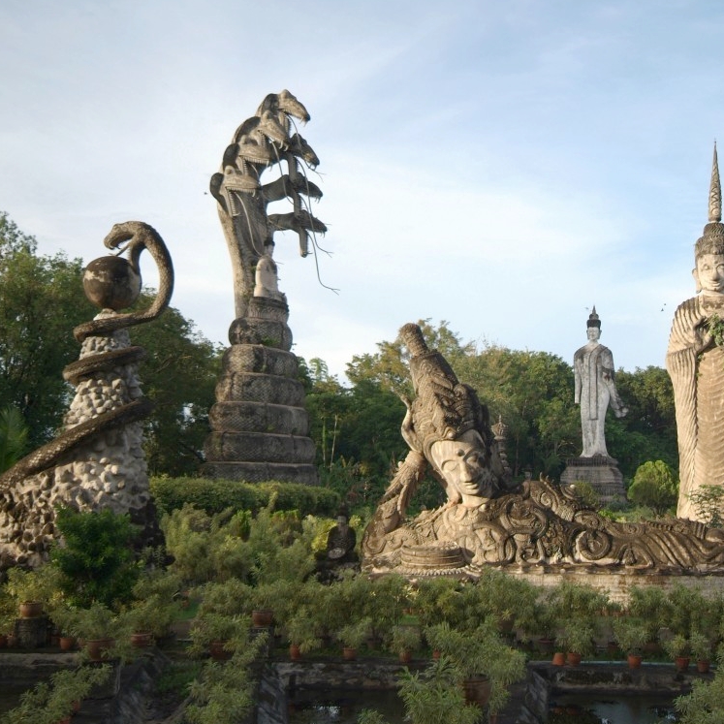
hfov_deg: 40.3
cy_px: 360
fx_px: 970
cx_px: 495
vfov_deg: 40.9
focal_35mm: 41
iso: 100
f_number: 5.6
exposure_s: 1/90
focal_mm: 20
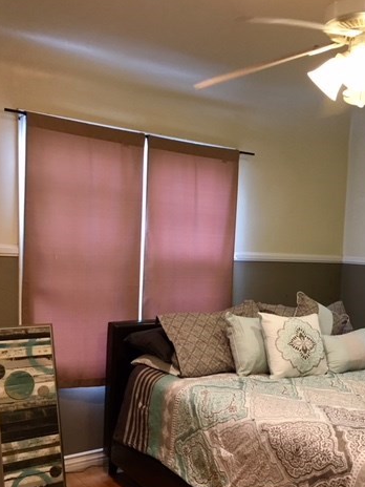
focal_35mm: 40
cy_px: 310
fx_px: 562
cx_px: 245
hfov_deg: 35.6
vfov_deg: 46.3
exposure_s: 1/30
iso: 125
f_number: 2.2
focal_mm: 4.15
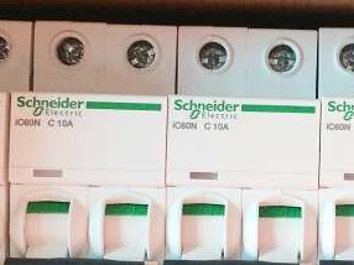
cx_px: 295
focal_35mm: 84
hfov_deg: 22.9
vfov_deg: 17.5
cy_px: 157
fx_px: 858
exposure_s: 1/30
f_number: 2.2
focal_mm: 4.12
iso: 250
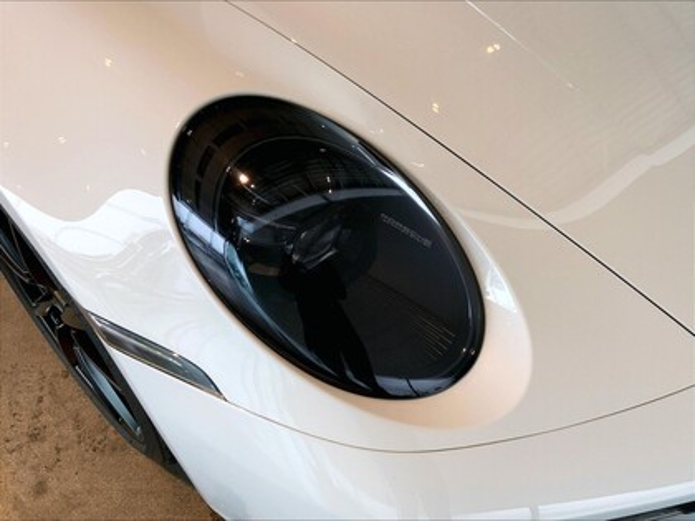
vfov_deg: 48.2
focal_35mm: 29
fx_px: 582
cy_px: 260
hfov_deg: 61.7
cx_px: 348
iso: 40
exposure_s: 1/60
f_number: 1.8
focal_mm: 3
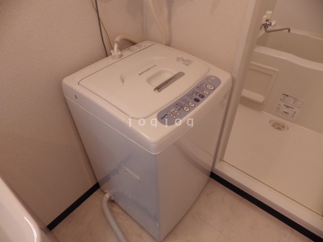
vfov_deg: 61.1
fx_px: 205
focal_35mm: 22
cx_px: 162
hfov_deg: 76.4
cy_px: 121
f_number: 3.1
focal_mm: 4
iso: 250
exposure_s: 1/45
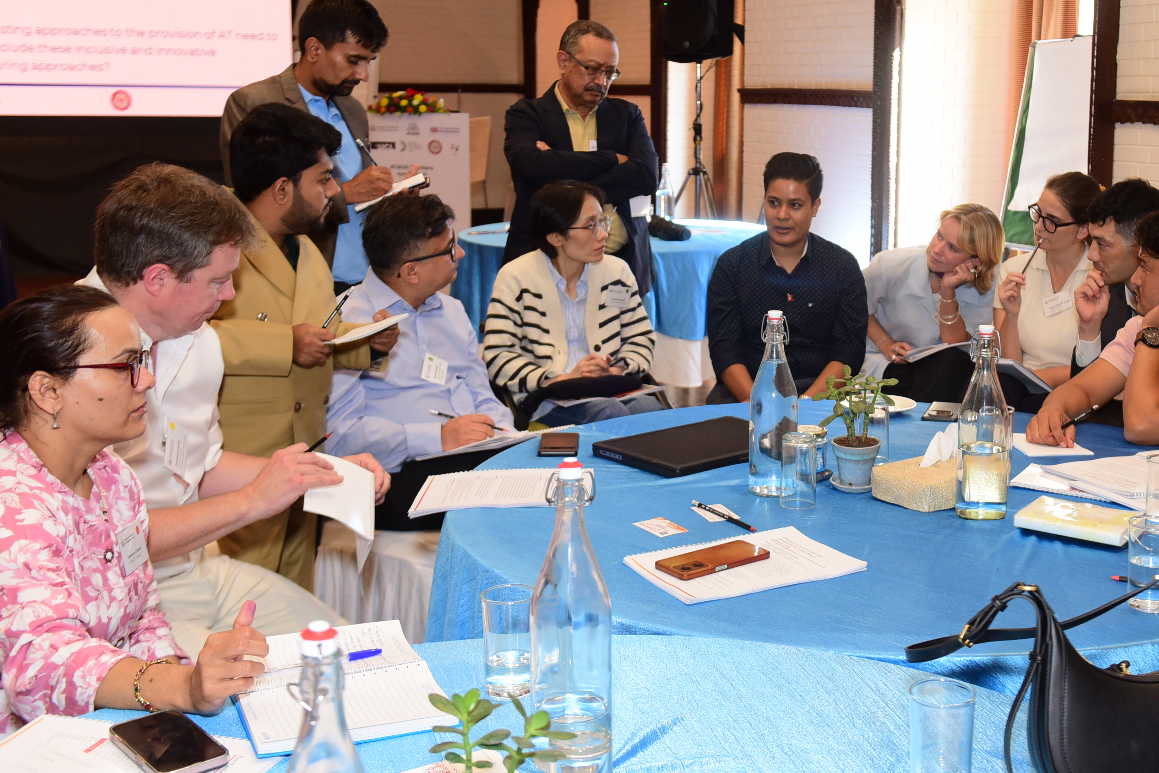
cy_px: 242
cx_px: 767
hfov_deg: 41.4
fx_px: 1513
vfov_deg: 28.4
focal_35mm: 47
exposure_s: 1/125
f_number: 4.5
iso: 1250
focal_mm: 34
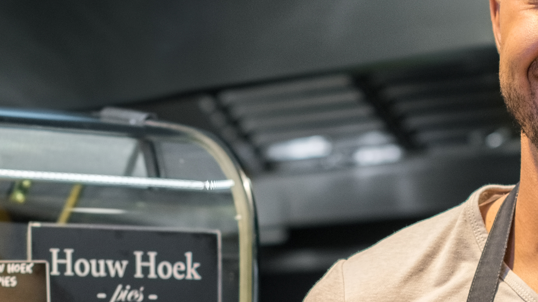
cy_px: 439
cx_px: 256
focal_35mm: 219
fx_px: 3124
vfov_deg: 5.5
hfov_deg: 9.8
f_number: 2.8
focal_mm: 50
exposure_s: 1/100
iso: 400
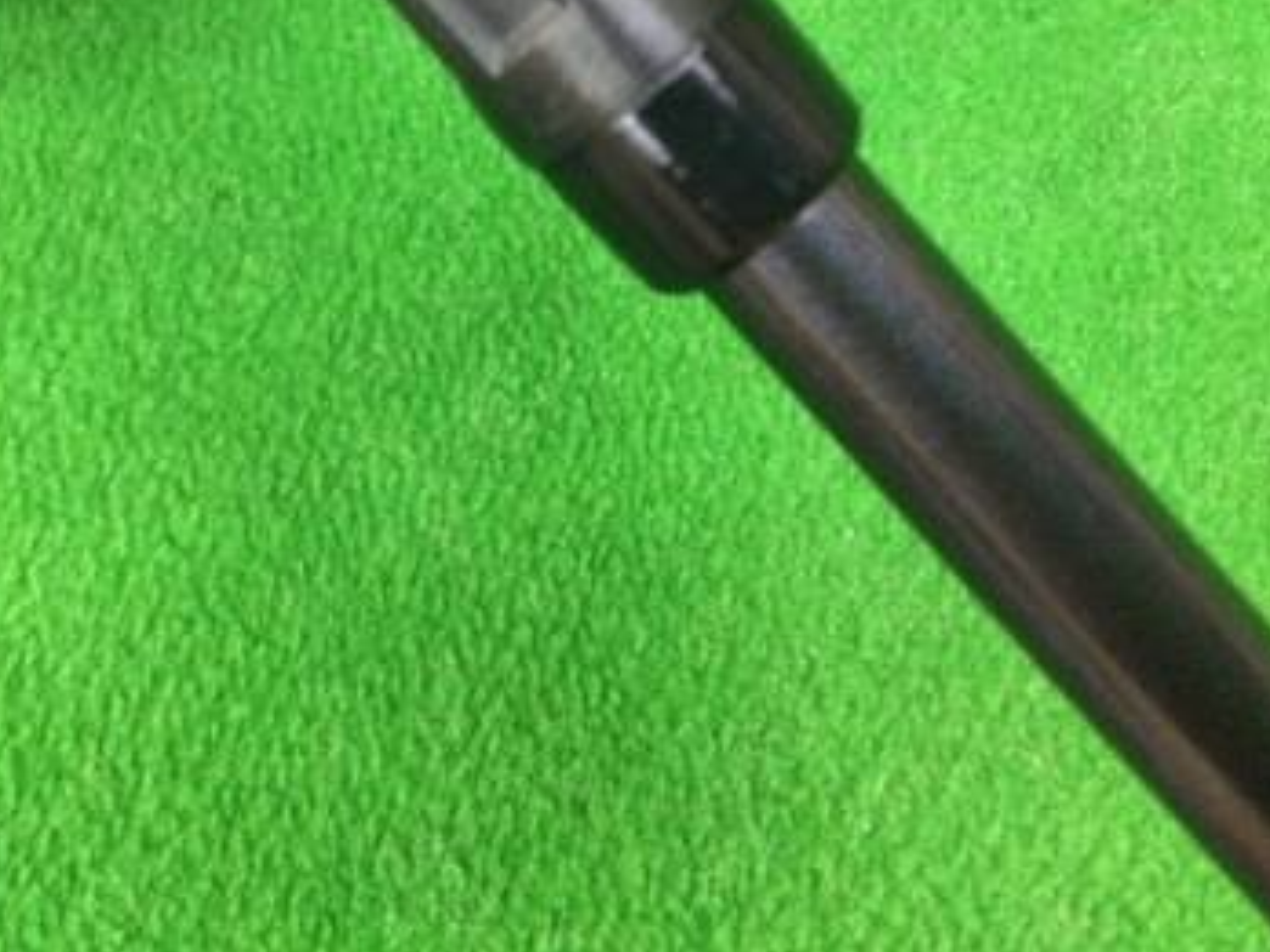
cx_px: 650
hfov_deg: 33.8
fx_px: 2091
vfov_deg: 24.8
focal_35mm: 57
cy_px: 80
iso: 200
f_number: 2.4
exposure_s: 1/24
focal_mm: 3.3
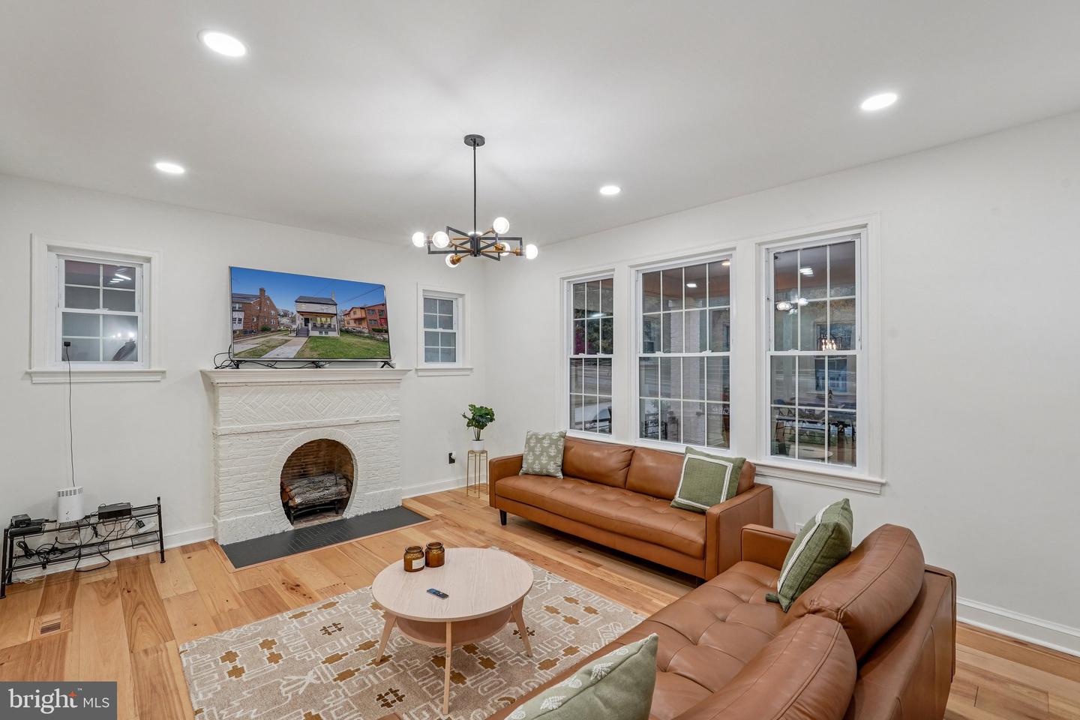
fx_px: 480
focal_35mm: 16
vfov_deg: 73.7
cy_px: 360
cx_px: 540
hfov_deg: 96.7
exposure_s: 1/25
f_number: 9
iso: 800
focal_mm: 16
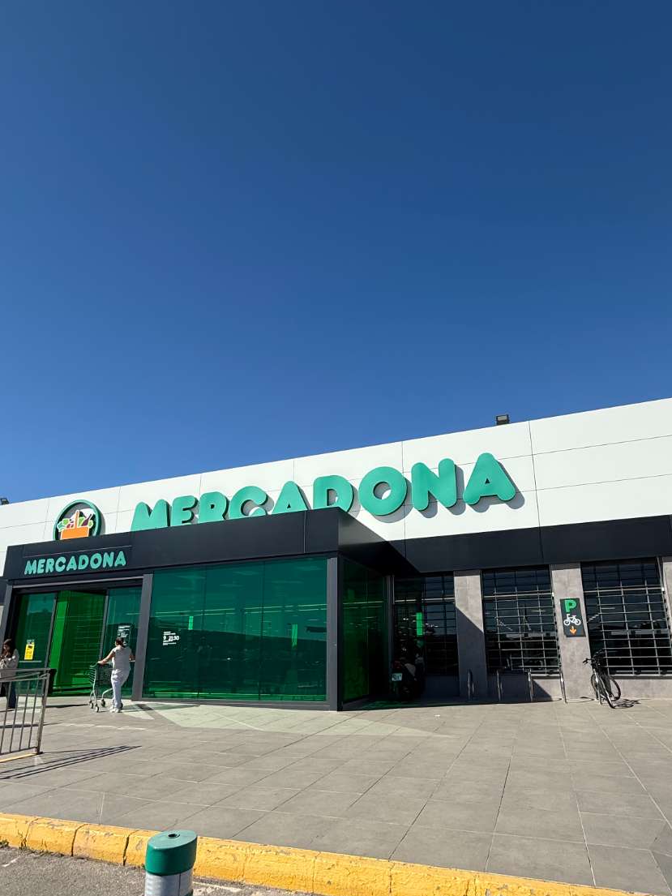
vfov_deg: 83.6
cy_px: 537
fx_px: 492
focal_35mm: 19
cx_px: 364
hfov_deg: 68.6
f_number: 2.2
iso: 50
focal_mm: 2.22
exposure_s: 1/2237
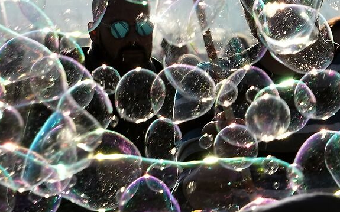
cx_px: 294
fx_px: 5206
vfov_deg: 2.3
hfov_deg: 3.7
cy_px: -132
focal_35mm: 562
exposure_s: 1/250
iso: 250
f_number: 13
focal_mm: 132
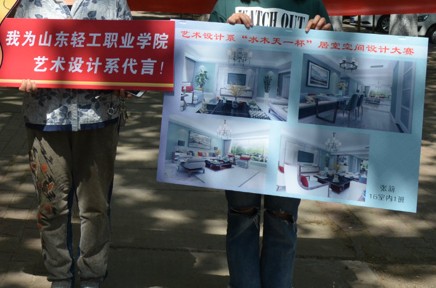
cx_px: 69
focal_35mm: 68
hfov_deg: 28.9
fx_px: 822
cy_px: 24
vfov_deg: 19.5
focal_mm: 20
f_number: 6.3
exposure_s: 1/1600
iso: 400
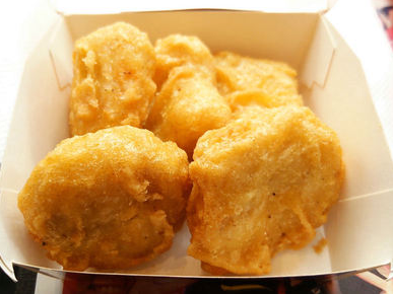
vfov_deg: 45.4
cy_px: 143
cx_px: 194
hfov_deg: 58.4
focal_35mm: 31
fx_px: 352
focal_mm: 4.06
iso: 40
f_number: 1.94
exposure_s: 1/80
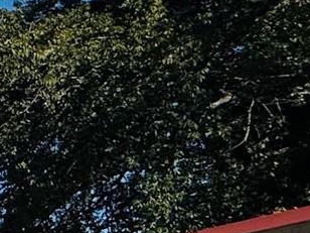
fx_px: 833
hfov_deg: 11.4
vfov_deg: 15.3
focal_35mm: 93
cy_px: 284
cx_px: -627
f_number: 2.2
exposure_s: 1/6173
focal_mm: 2.22
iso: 50
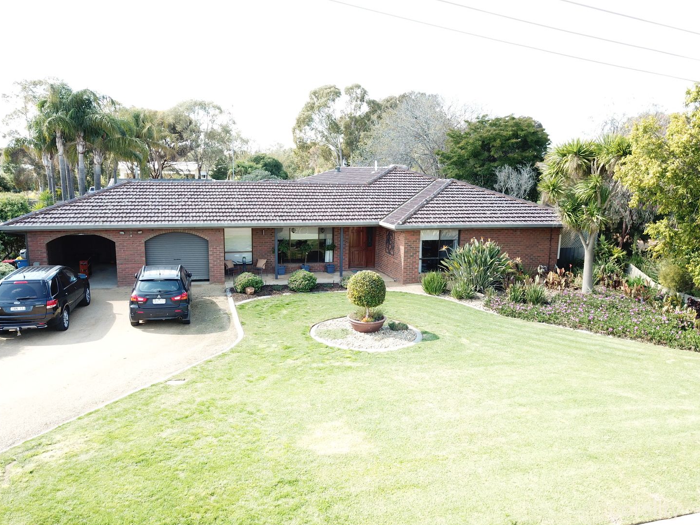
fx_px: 546
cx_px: 342
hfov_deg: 65.3
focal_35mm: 27
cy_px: 269
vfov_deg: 51.3
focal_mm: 4.73
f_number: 2.2
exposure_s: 1/170
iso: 100
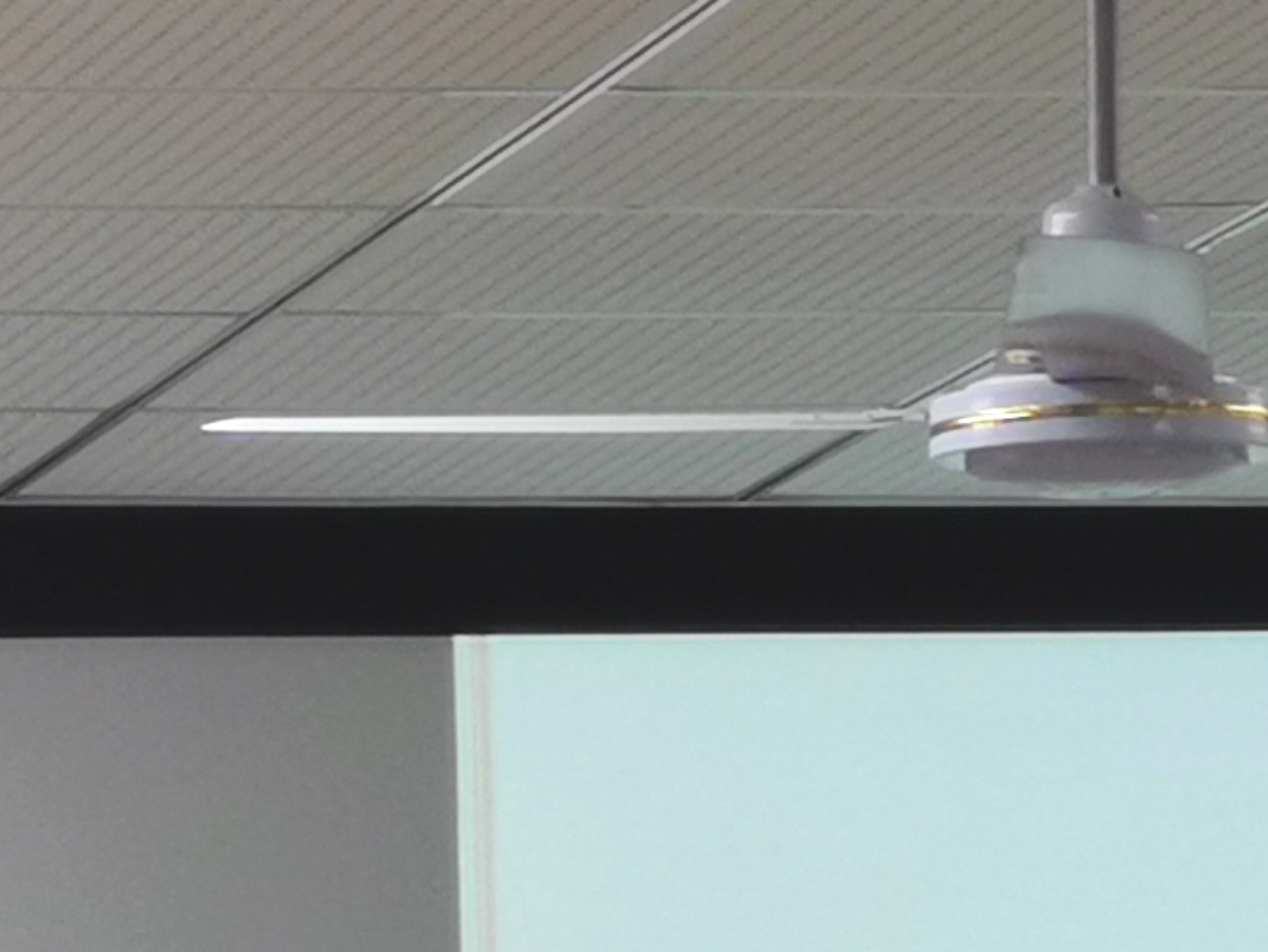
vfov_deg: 3.1
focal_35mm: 484
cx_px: 196
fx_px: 17737
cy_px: 1245
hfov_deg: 4.1
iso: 80
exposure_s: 1/100
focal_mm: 7.48
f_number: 2.4
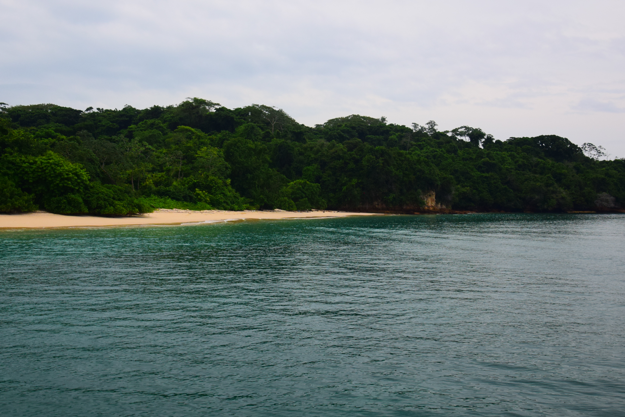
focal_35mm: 49
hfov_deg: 40.3
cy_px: 193
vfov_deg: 27.5
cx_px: 279
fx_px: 851
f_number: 4
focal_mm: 24
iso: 400
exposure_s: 1/60
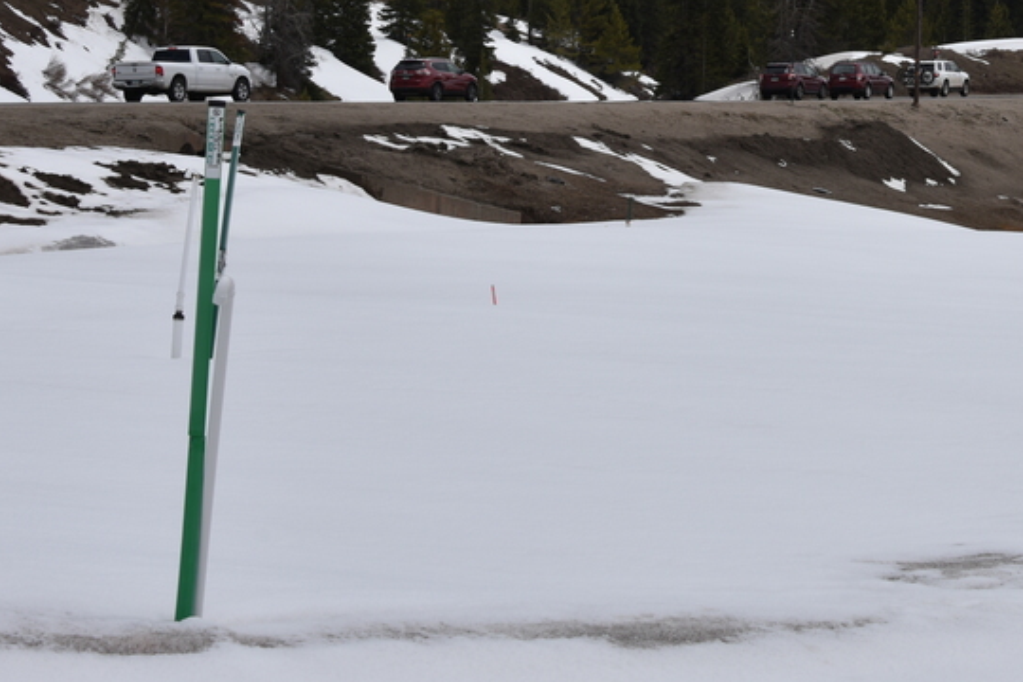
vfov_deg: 9.3
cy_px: -27
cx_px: 1029
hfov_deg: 13.8
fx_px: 4177
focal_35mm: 147
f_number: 11
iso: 100
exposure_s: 1/500
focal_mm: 62
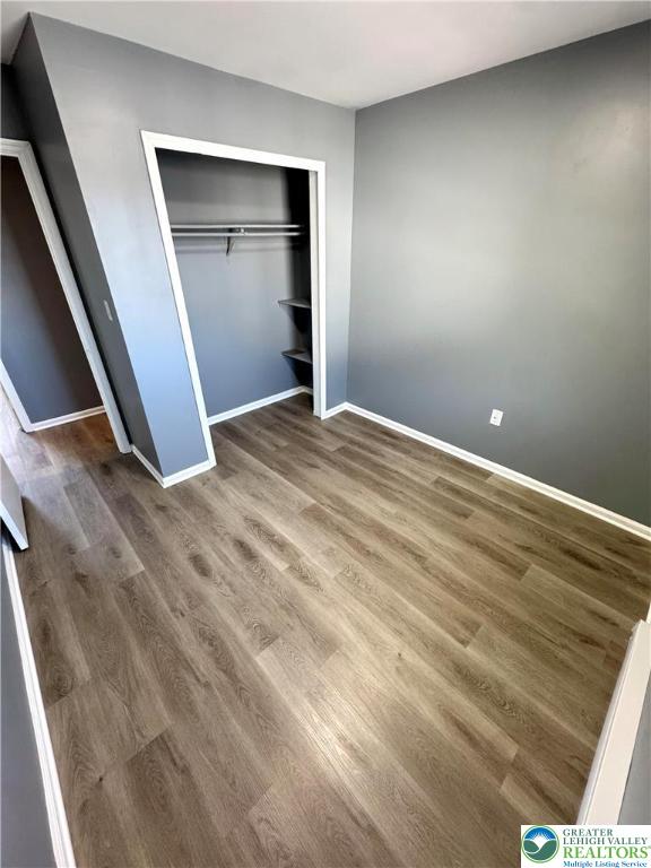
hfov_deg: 85.7
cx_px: 326
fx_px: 351
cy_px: 434
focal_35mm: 14
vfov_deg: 102.1
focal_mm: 2.22
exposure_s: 1/60
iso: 250
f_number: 2.2
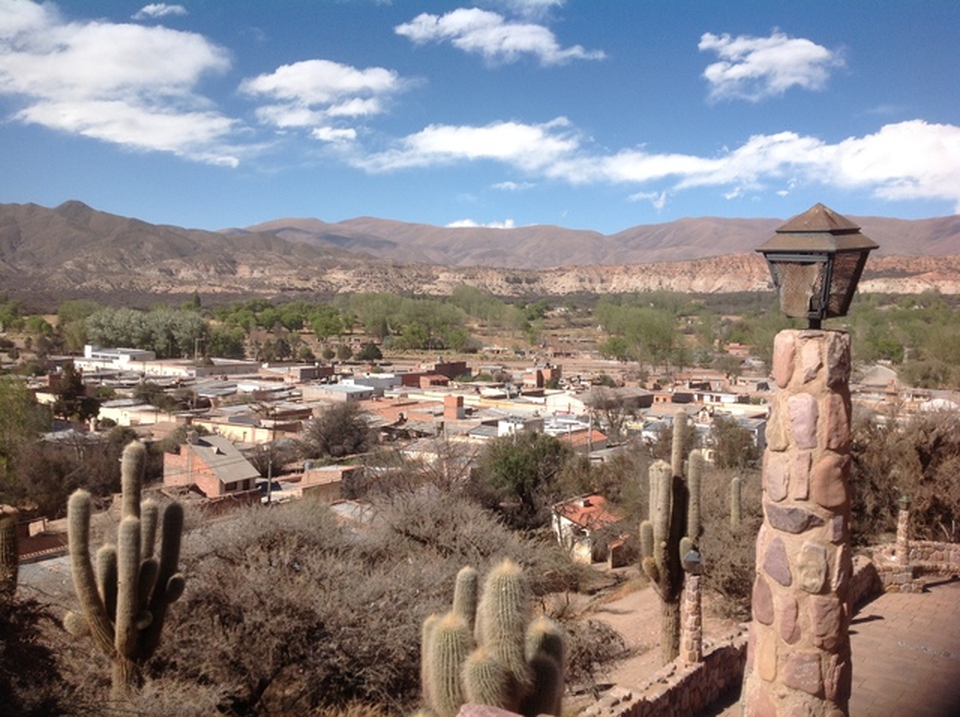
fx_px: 969
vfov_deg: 40.6
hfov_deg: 52.7
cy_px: 358
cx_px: 480
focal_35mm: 35
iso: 50
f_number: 2.4
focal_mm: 4.28
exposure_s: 1/2519
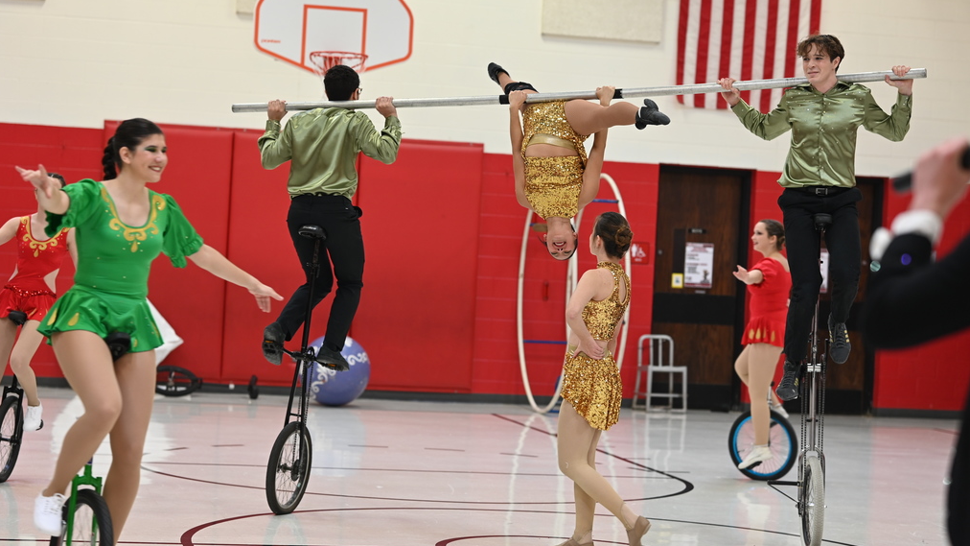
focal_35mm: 90
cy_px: 261
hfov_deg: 23.7
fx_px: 2315
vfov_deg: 13.4
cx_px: 480
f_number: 2.8
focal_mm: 85
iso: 400
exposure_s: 1/160
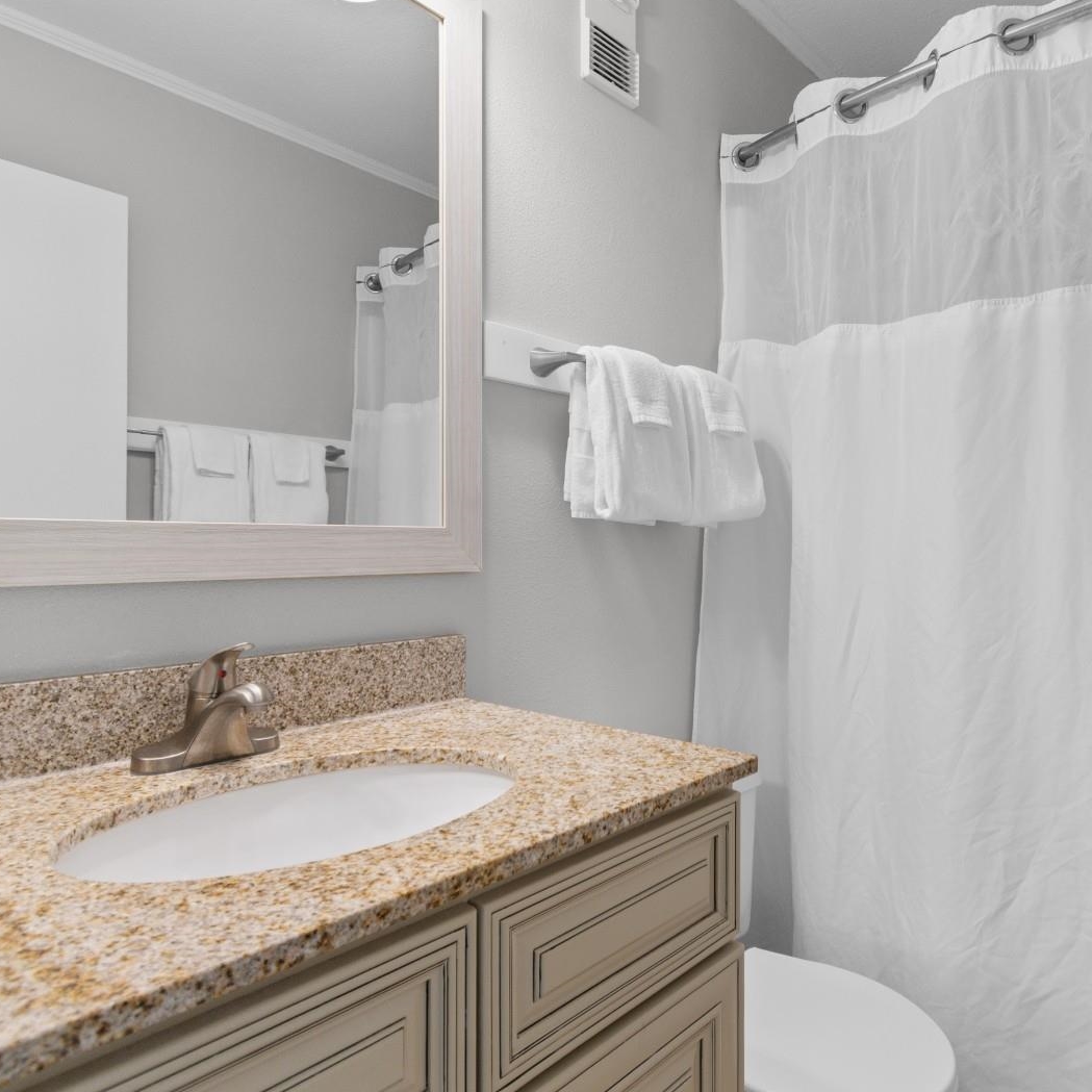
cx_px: 686
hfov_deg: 70.9
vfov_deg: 72.1
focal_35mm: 21
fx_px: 749
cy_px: 538
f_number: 4.8
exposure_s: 1/4
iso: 100
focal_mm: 11
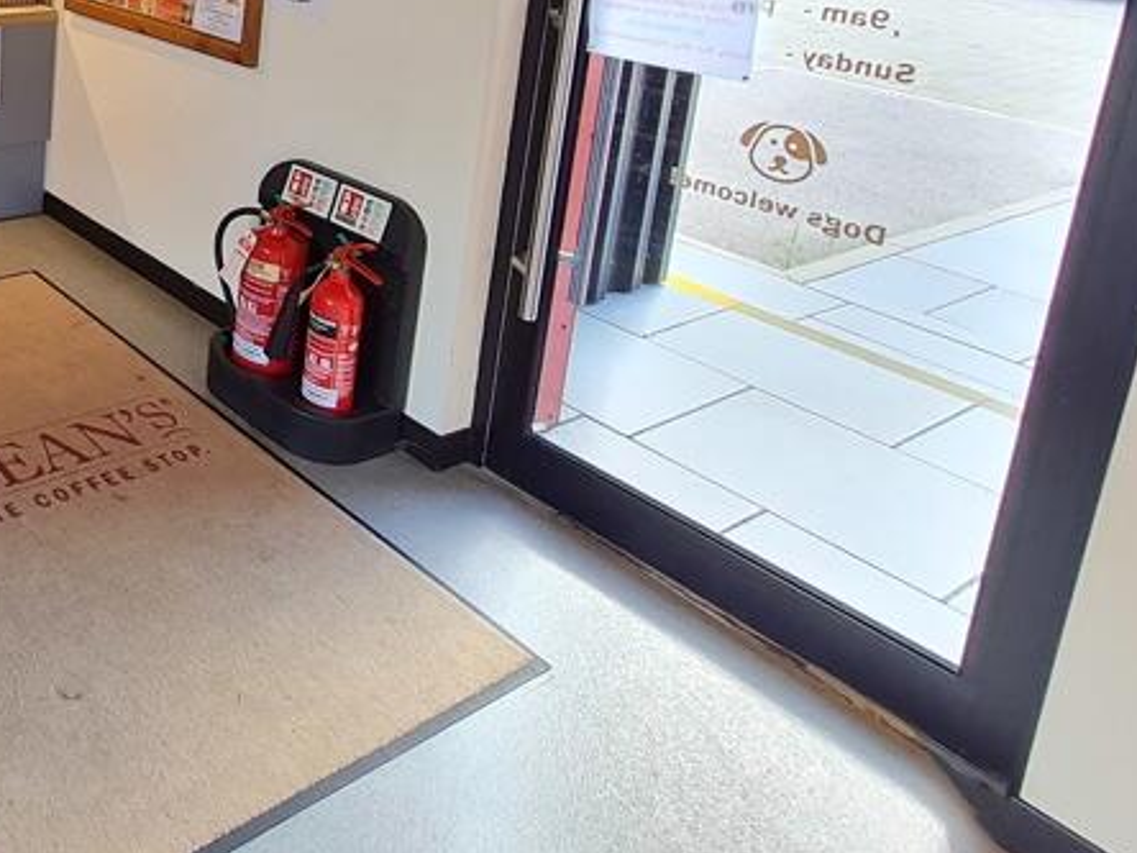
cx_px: -77
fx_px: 985
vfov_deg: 40.8
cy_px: -3
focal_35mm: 30
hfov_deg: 46.5
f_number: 2.2
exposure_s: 1/50
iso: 125
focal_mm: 1.74
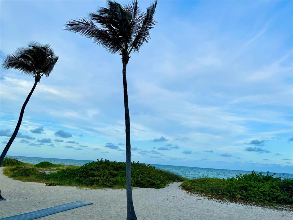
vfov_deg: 56.8
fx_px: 203
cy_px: 110
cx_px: 146
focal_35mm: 24
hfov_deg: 71.6
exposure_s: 1/1767
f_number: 1.78
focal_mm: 6.76
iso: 80
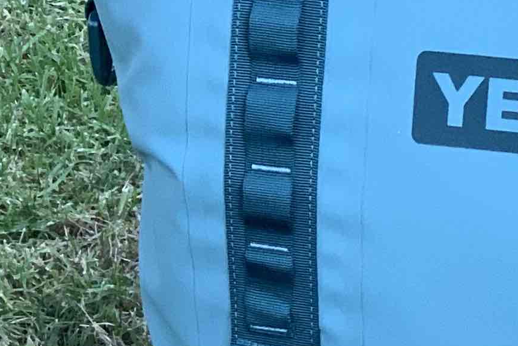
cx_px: 738
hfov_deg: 8.0
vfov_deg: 5.4
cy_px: 330
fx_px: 3641
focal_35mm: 253
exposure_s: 1/122
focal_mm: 6
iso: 125
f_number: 2.4
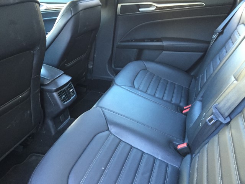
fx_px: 205
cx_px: 122
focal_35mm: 29
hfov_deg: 61.7
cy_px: 92
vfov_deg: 48.2
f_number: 2.2
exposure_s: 1/30
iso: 200
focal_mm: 4.15
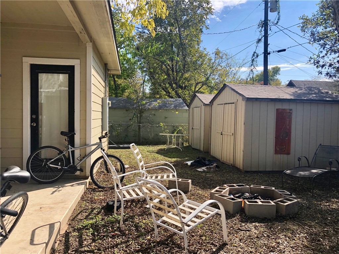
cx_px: 170
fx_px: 274
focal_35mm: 28
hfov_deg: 63.4
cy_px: 127
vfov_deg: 49.7
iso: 20
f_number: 1.8
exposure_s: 1/1279
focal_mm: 4
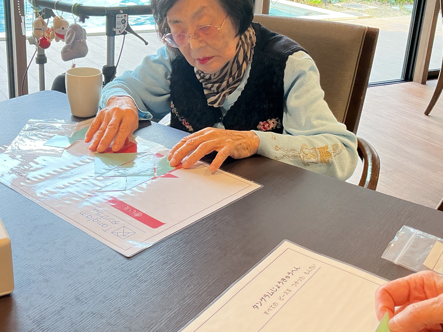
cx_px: 163
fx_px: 589
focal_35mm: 46
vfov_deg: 31.2
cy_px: 108
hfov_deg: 40.9
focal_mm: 3
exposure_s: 1/60
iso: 50
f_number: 1.8
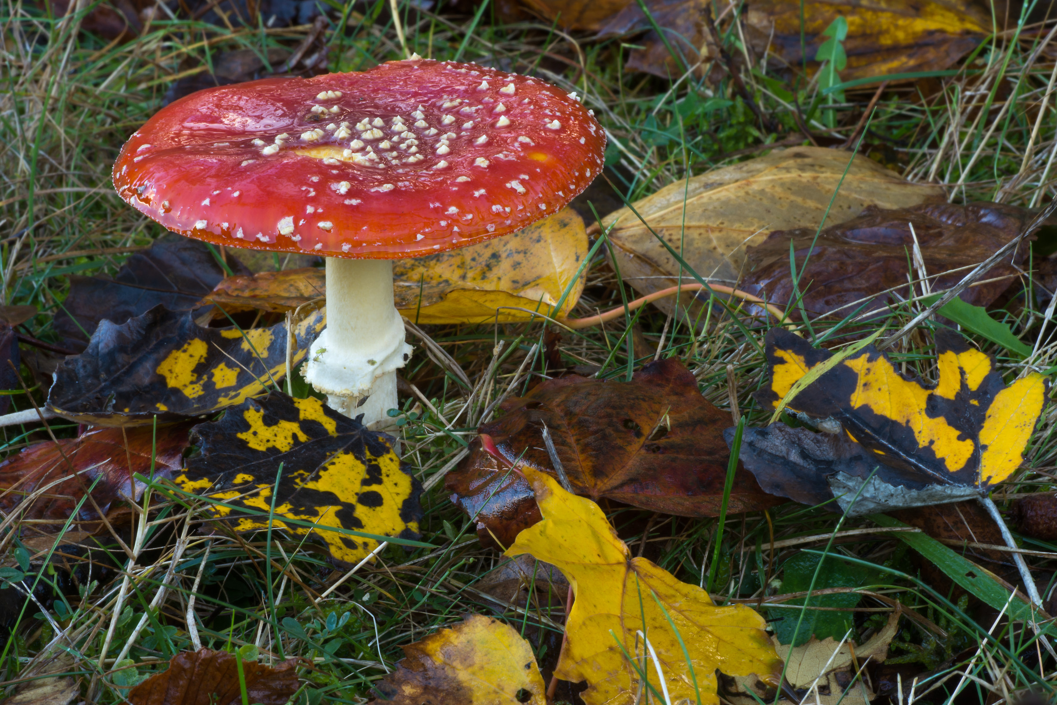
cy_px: 352
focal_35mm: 135
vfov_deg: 10.2
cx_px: 528
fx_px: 3963
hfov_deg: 15.2
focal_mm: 90
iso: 100
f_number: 32
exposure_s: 1/1.25
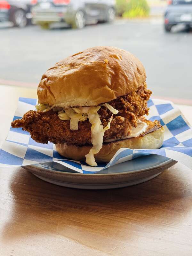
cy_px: 128
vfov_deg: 39.7
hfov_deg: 30.3
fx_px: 355
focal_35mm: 48
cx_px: 96
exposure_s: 1/120
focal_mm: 6.76
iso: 64
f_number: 1.78
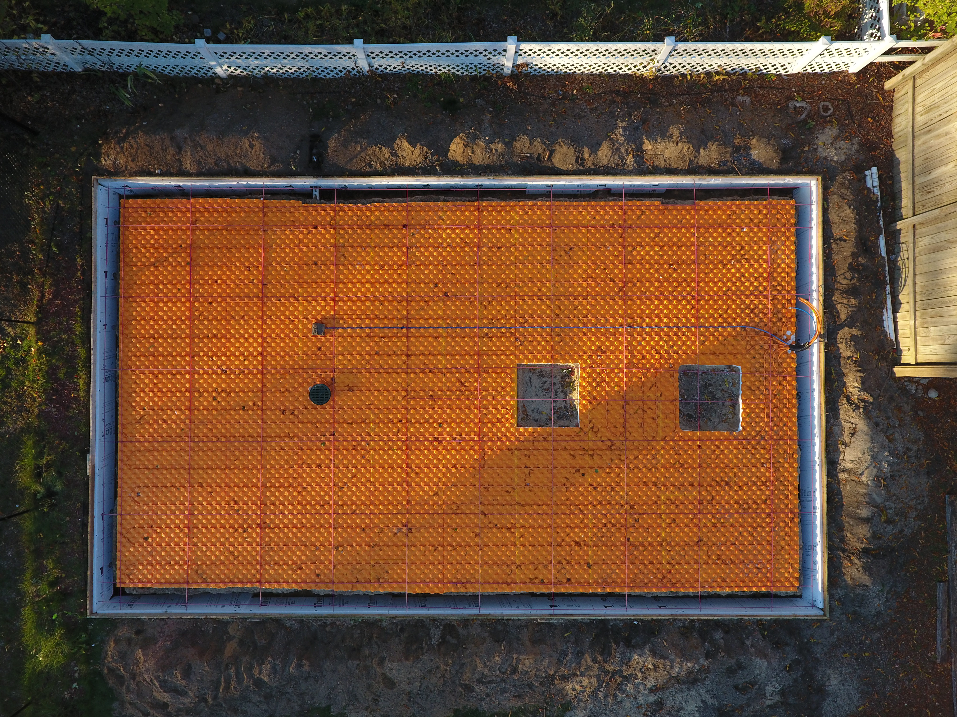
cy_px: 358
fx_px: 553
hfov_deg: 81.7
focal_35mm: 20
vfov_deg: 66.0
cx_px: 478
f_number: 2.8
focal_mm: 3.61
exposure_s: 1/140
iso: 100
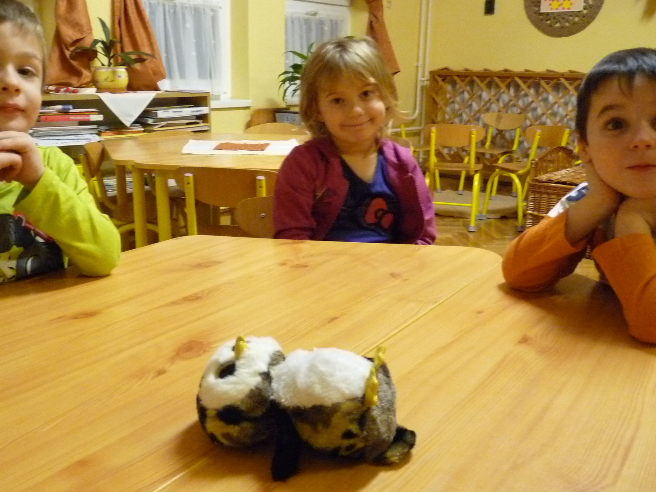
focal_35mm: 32
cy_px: 213
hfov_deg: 56.8
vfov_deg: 44.1
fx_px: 606
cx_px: 308
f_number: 2.8
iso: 800
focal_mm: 4.8
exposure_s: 1/13
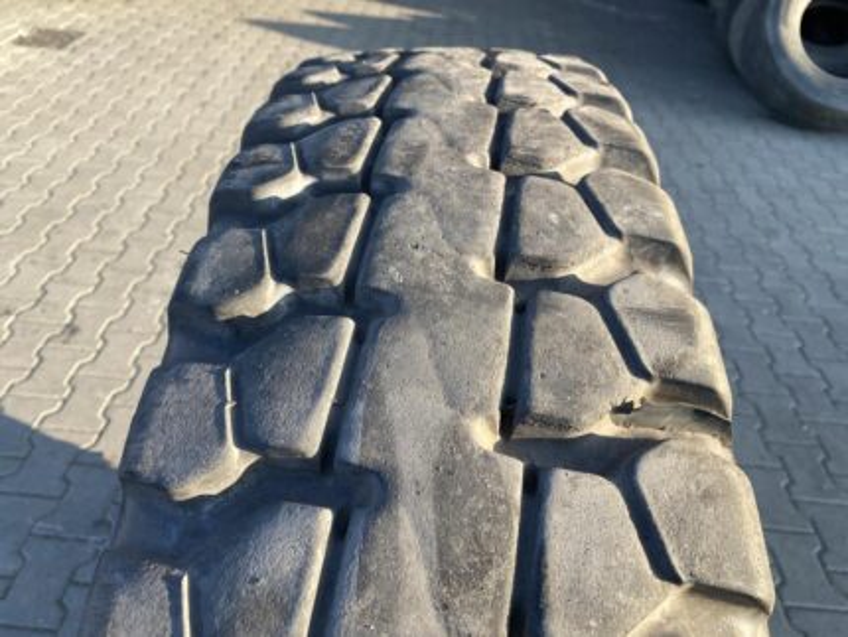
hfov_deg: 67.3
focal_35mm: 26
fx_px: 637
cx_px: 424
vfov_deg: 53.1
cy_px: 318
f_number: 1.8
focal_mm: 4.25
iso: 32
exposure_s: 1/307
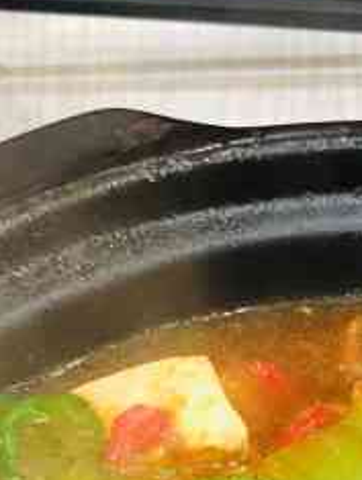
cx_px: 352
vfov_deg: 16.7
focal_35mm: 111
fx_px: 1544
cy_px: 628
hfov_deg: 13.2
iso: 100
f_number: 1.8
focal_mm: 4
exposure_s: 1/10
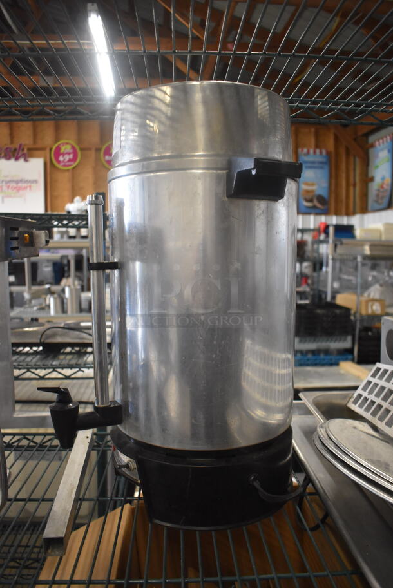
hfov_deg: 48.0
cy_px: 294
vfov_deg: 67.3
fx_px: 441
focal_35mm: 27
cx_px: 196
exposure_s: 1/125
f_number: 3.5
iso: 2000
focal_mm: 18
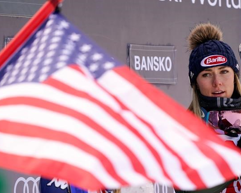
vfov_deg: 2.3
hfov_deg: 2.9
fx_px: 4753
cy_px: 96
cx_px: 134
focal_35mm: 666
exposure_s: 1/800
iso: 800
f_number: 6.3
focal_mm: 588
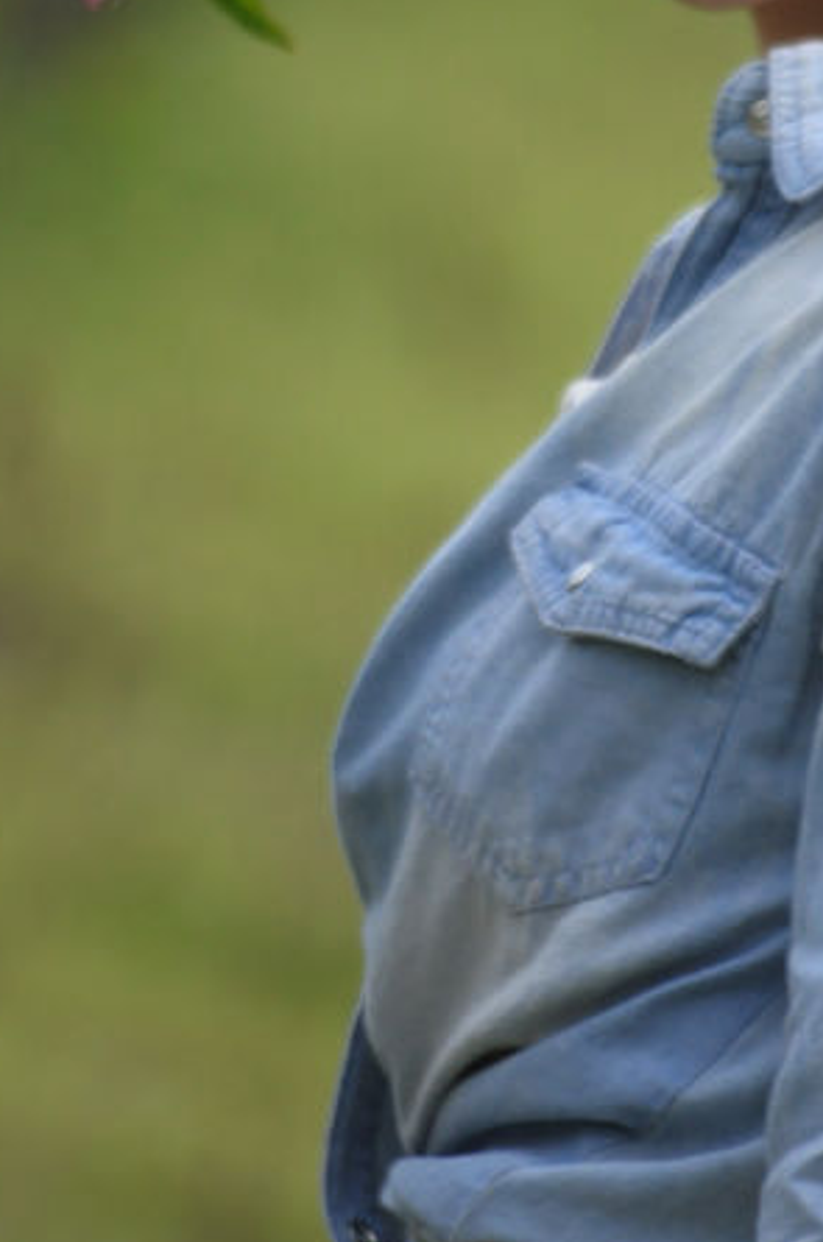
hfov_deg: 1.5
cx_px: 617
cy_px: -1
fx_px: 31463
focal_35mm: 914
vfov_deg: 2.3
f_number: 5.6
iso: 800
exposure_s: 1/1250
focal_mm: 300
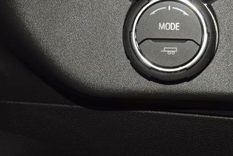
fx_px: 958
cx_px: 158
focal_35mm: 148
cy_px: 9
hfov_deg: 13.8
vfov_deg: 9.2
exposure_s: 1/60
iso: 100
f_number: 8
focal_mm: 52
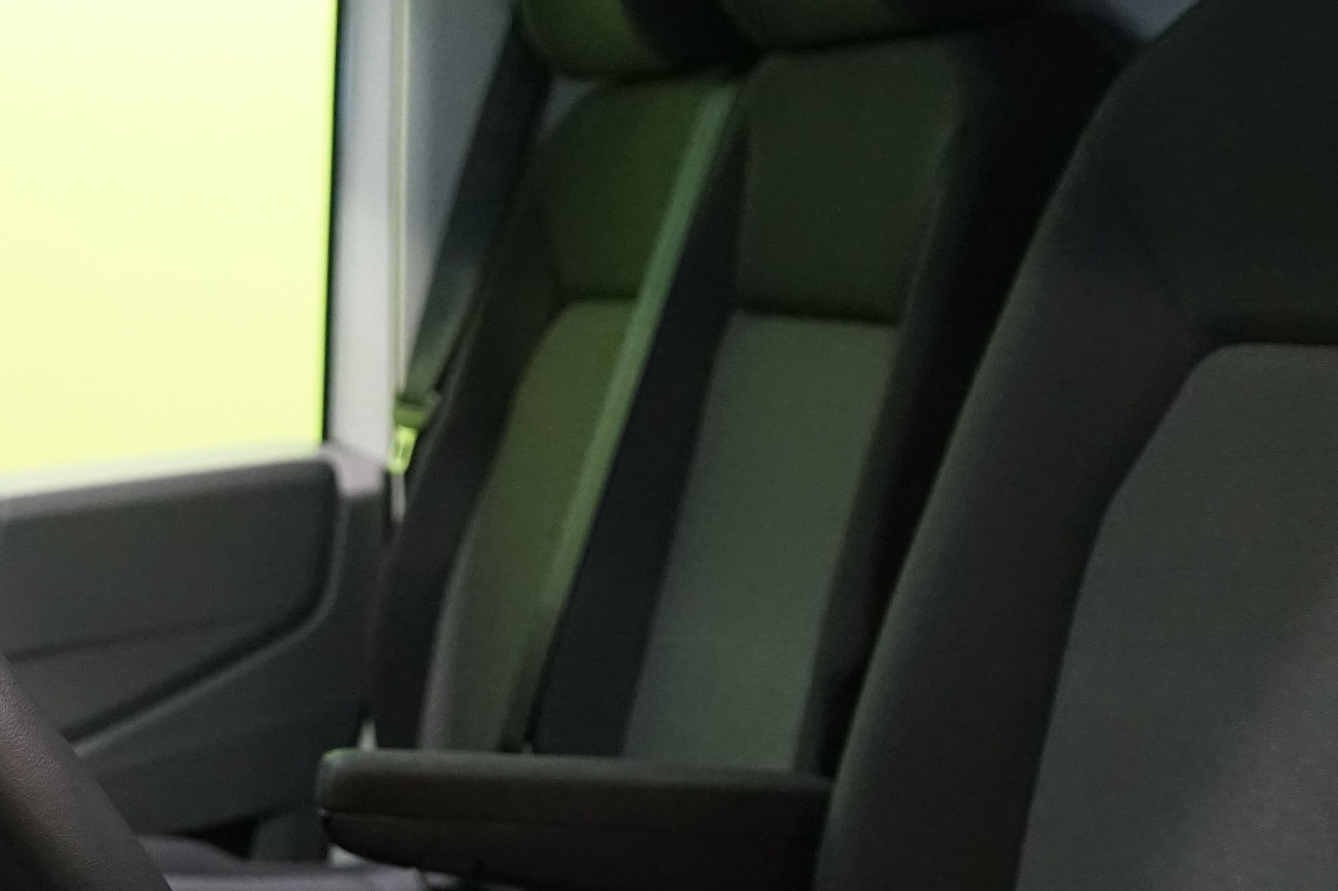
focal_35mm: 78
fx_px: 2898
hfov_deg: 25.8
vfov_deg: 17.4
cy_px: 696
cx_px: 407
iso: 4000
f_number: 3.5
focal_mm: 30
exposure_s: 1/160
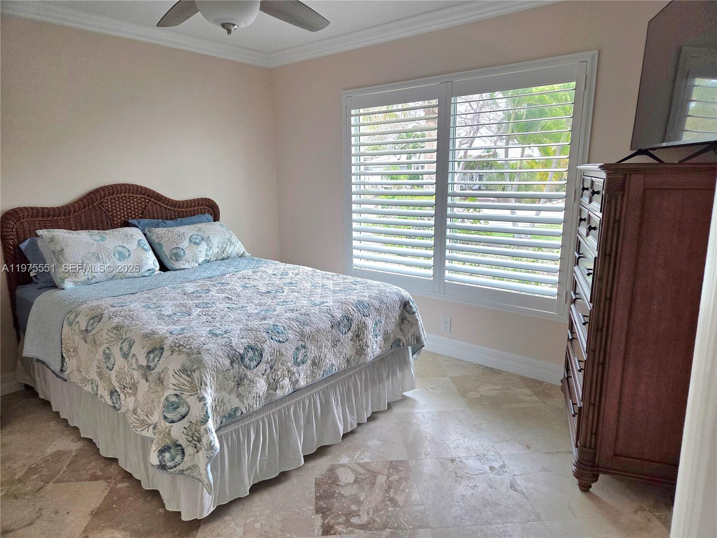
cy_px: 269
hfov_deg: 73.9
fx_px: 476
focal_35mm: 23
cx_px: 358
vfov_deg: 58.9
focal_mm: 5.4
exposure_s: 1/182
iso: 200
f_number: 1.8
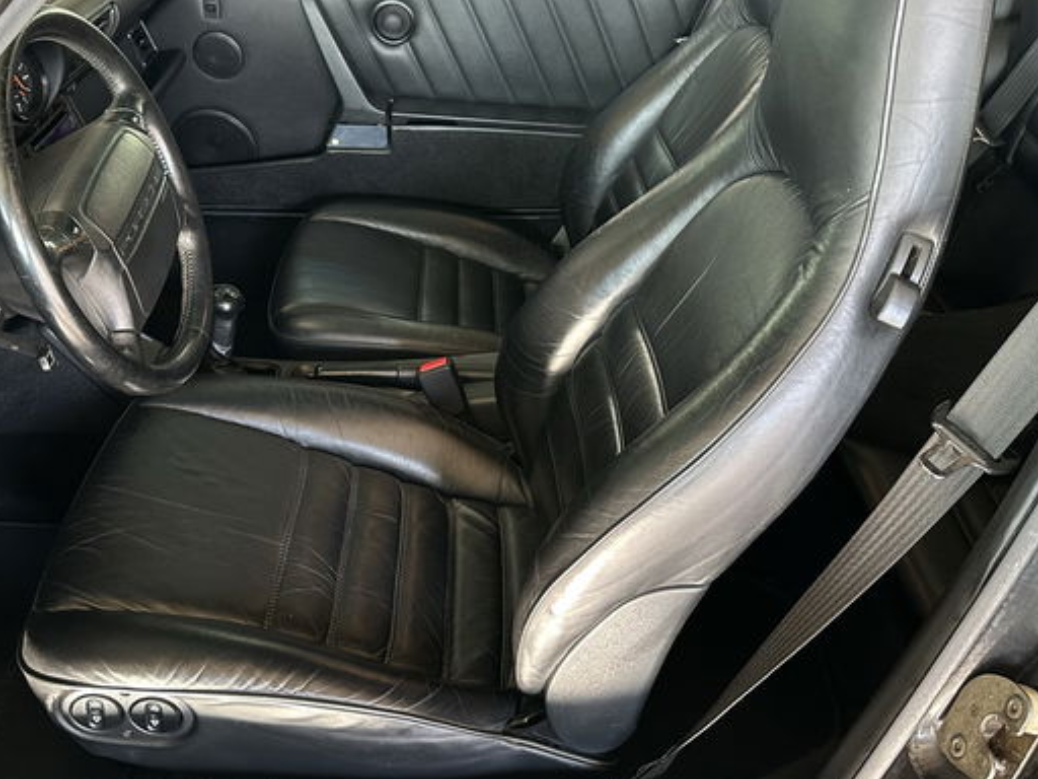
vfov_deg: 39.5
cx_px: 442
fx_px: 1080
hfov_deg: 51.2
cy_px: 306
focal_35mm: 36
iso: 250
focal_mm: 6.86
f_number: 1.78
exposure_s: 1/75
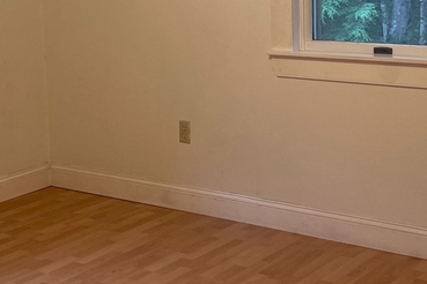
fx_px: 890
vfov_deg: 18.0
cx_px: 233
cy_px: 60
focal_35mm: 75
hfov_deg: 27.0
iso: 125
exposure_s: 1/67
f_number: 1.6
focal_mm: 5.1
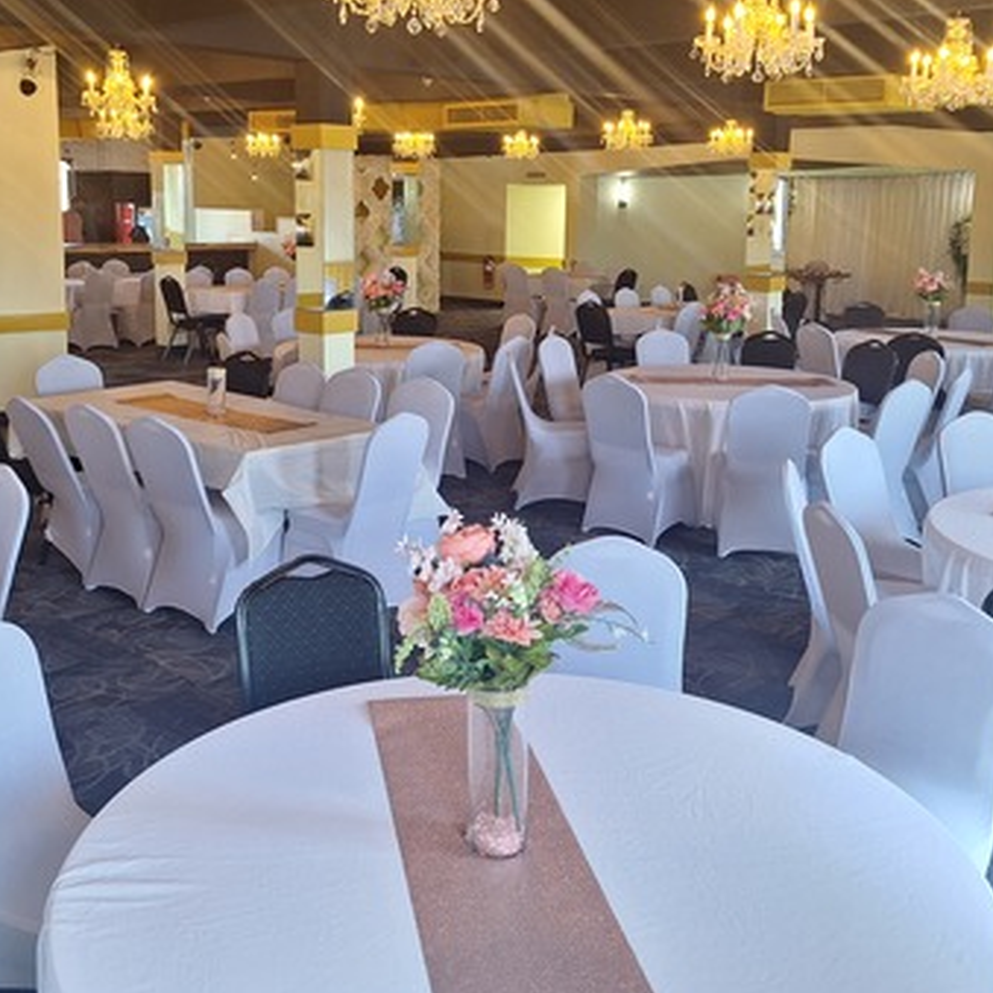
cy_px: 352
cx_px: 495
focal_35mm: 36
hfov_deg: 46.0
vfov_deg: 45.5
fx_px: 1168
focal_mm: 5.54
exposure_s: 1/60
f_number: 1.8
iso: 50
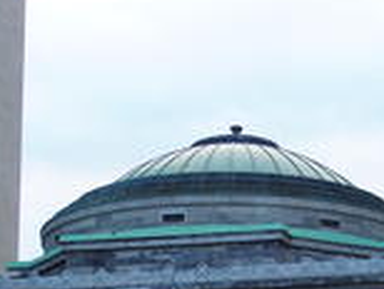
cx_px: 431
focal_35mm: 161
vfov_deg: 9.1
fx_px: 1789
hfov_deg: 12.0
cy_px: 366
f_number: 2.8
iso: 100
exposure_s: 1/125
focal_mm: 10.8
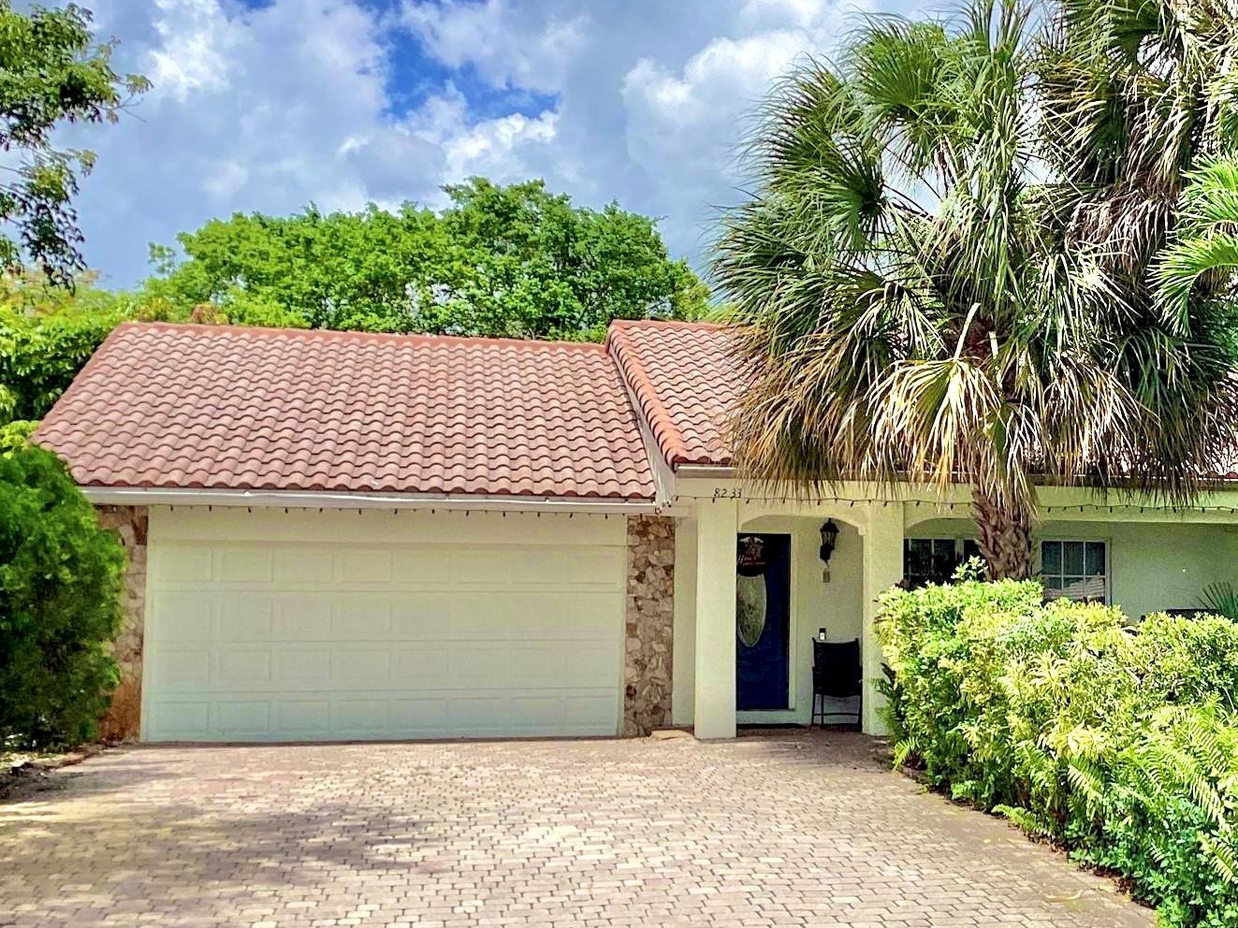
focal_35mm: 48
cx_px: 913
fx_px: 1717
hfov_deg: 38.7
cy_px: 521
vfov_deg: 30.2
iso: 25
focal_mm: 3.3
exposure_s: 1/1773
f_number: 2.4
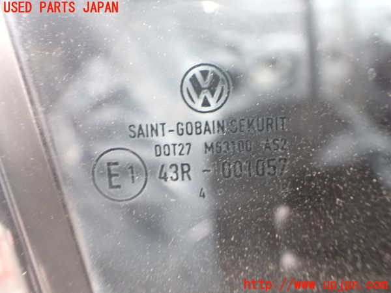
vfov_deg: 46.8
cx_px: 196
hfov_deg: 60.0
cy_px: 146
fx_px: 339
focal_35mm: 30
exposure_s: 1/30
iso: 1600
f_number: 2.3
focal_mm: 5.4
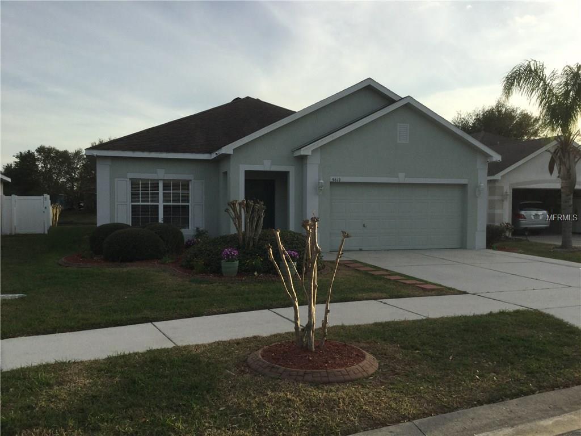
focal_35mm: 31
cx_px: 290
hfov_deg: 58.4
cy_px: 218
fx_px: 520
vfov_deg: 45.4
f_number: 2.4
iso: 25
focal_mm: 3.3
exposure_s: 1/708
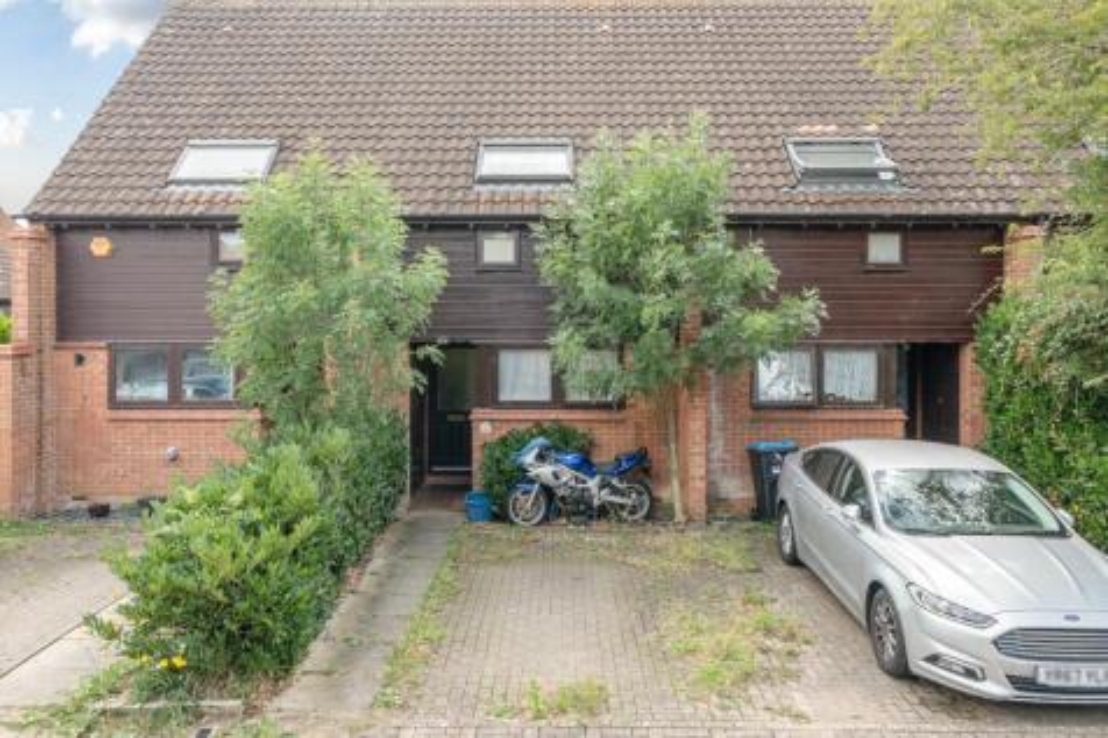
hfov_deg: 67.4
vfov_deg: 47.9
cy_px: 369
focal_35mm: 27
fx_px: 831
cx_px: 554
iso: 400
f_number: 8
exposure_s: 1/125
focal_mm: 18
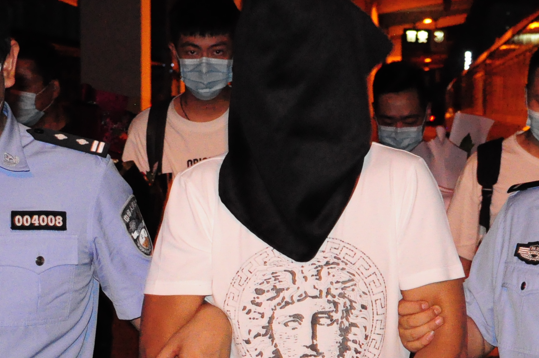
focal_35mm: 96
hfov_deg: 21.0
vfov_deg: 14.1
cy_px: 292
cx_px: 411
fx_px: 1440
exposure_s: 1/60
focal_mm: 25
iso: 3200
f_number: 4
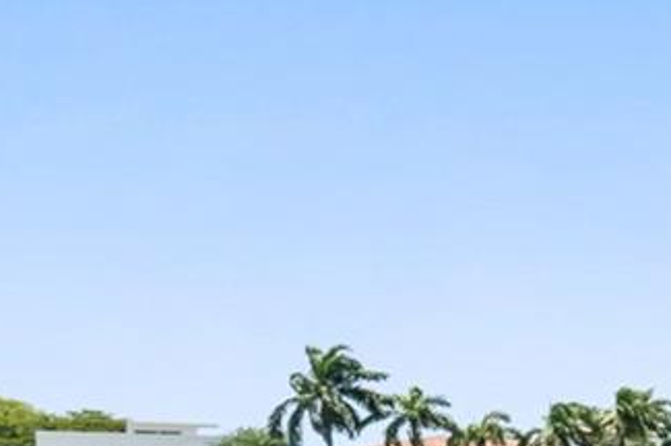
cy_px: 537
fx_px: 1285
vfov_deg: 18.6
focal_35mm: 69
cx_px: 1575
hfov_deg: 15.7
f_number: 11
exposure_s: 1/160
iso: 250
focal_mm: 14
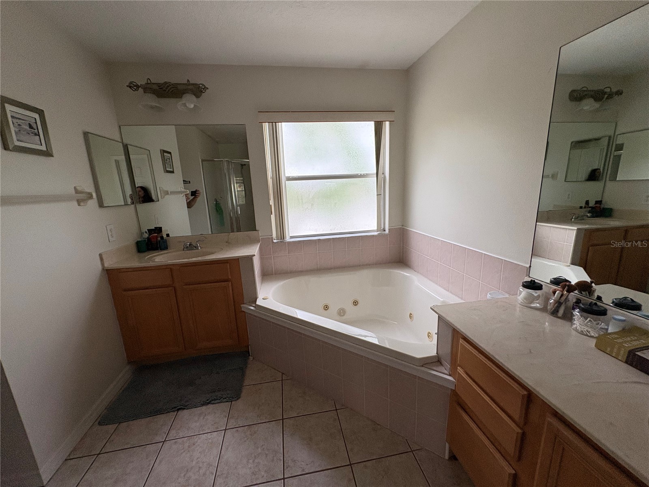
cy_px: 244
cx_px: 324
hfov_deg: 102.1
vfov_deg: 85.7
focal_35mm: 14
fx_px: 262
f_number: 2.2
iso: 200
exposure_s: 1/99
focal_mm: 2.22
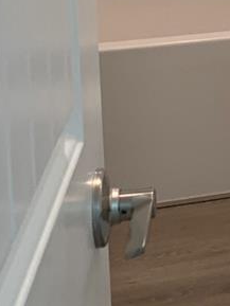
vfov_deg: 13.8
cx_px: 590
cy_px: -132
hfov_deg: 9.5
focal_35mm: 135
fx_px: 1195
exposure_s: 1/120
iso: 80
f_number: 1.8
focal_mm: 4.25
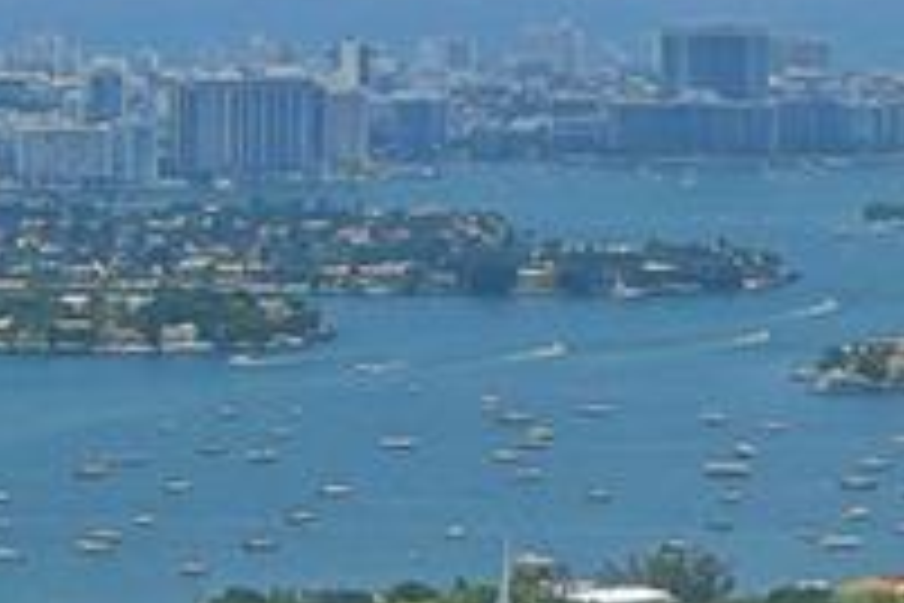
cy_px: 166
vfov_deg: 5.7
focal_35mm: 239
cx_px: -22
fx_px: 6001
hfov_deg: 8.6
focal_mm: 20
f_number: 10
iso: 160
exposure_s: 1/500
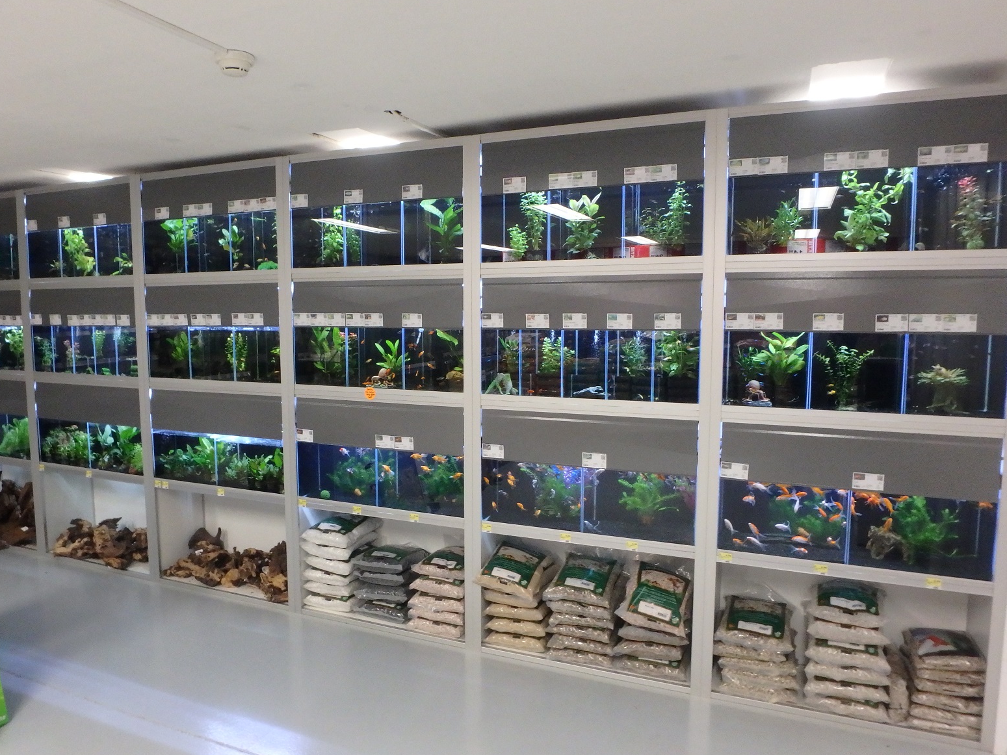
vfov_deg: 54.9
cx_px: 447
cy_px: 390
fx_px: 727
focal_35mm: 25
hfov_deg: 69.2
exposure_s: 1/30
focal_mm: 3.7
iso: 500
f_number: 3.5
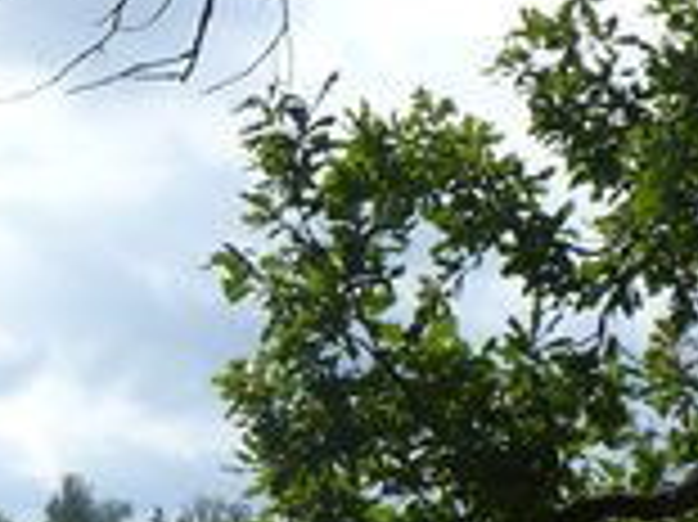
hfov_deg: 12.1
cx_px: -212
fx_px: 3183
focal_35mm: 158
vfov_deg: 9.1
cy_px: 790
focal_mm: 6.1
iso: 100
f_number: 8
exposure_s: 1/200
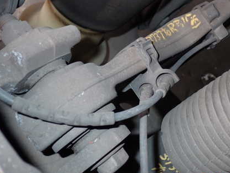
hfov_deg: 36.2
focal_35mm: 52
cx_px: 161
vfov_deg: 27.9
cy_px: 61
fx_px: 346
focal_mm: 6.37
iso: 200
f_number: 2.5
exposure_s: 1/40
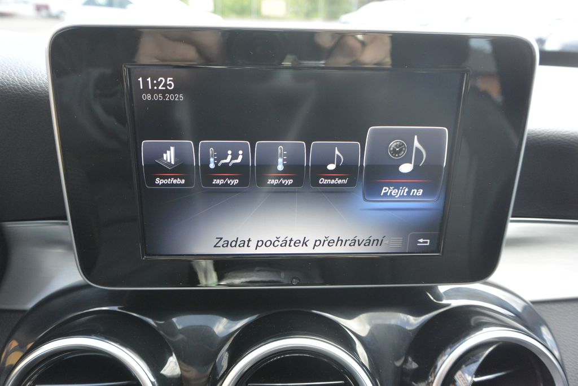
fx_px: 434
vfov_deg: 47.9
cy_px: 193
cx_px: 289
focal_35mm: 27
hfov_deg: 67.4
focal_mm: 10
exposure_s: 1/125
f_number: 3.5
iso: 250
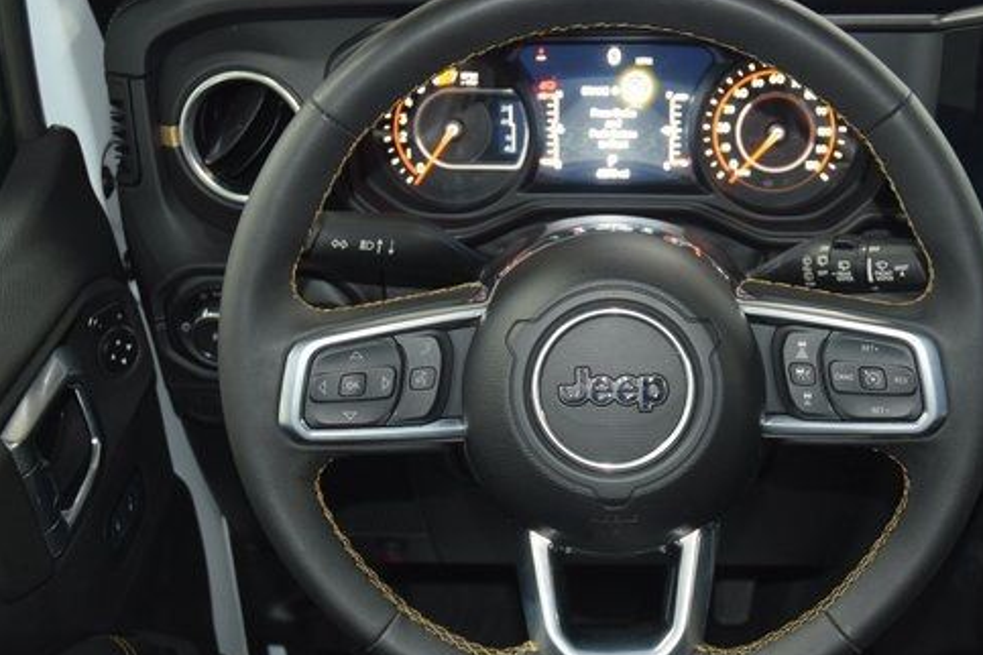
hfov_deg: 36.9
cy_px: 359
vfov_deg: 25.2
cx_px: 615
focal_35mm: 54
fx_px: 1465
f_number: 3.8
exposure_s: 1/30
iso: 1800
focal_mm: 27
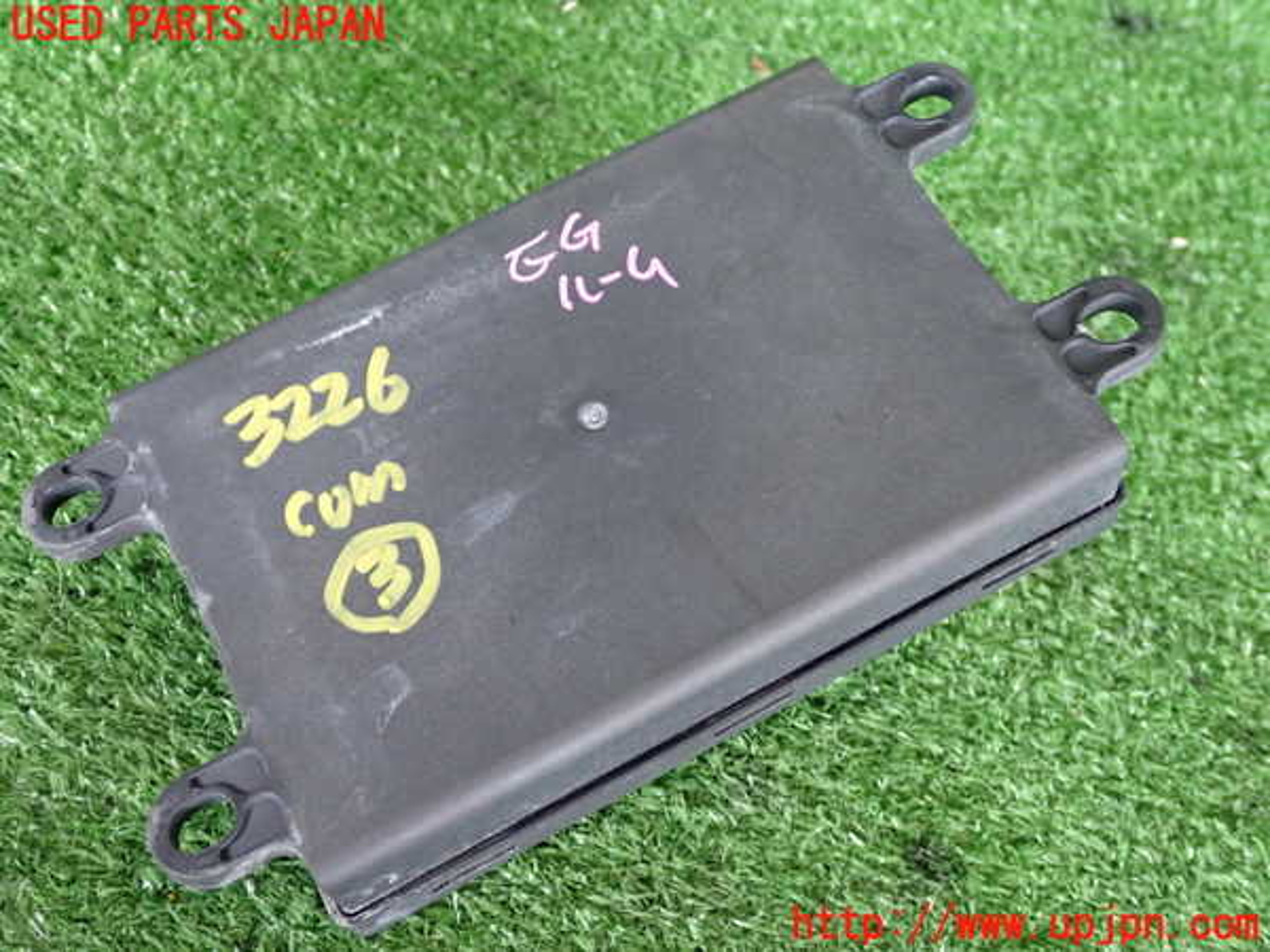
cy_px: 476
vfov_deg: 32.9
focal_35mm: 44
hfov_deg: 42.9
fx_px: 1614
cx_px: 635
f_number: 2.9
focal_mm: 7.84
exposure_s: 1/40
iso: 640
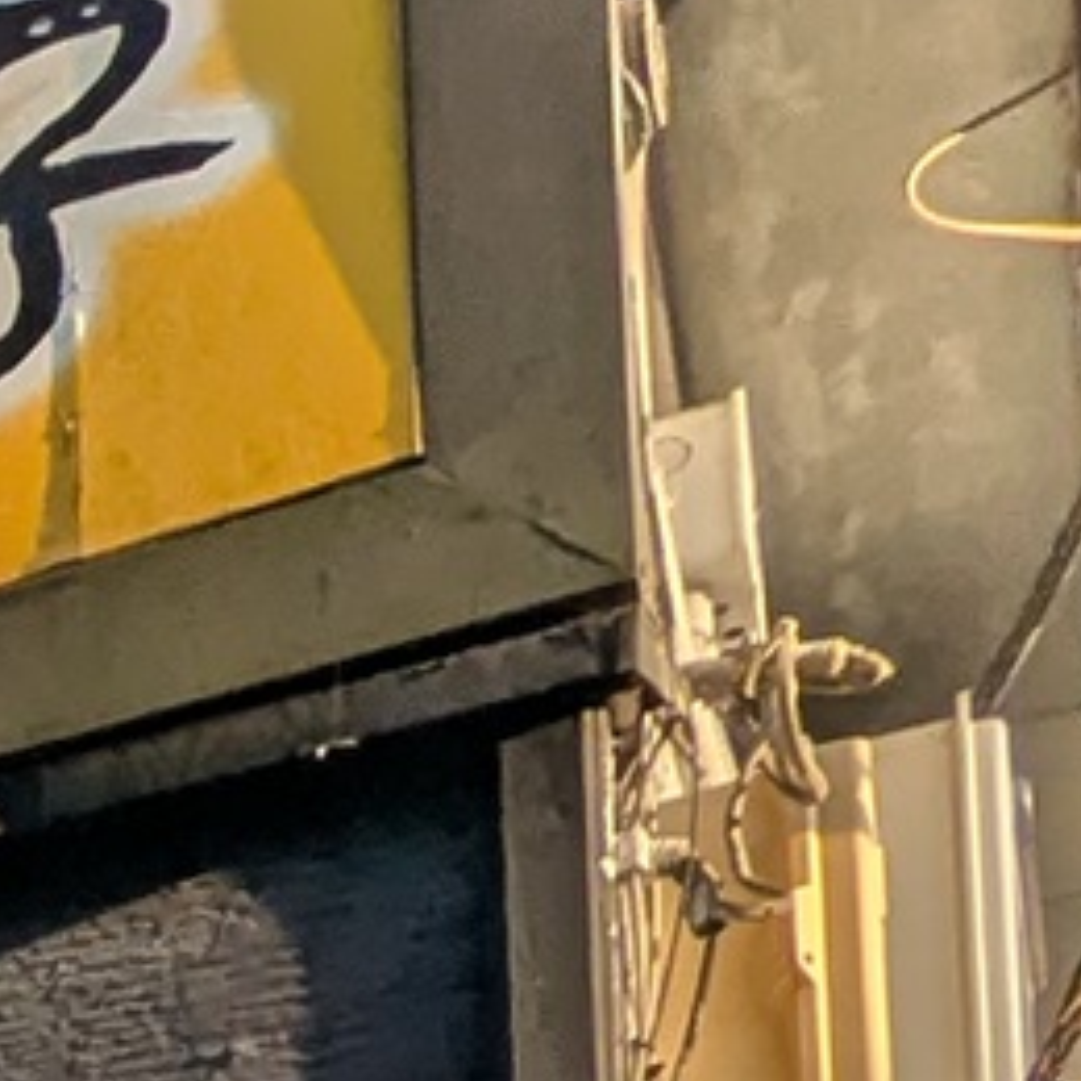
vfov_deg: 9.9
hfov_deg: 9.8
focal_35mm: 139
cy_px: 3089
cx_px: -2087
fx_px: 4911
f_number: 2.2
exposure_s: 1/338
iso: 40
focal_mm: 2.35
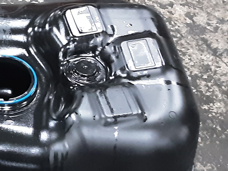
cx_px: -141
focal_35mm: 88
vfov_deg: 16.8
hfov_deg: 18.8
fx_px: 580
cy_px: 73
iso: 500
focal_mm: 2.91
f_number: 1.9
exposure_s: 1/20
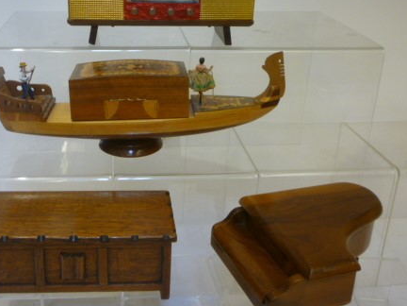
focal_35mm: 43
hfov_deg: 43.5
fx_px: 506
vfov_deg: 33.6
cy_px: 141
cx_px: 154
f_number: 3.3
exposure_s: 1/30
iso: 160
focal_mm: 5.2
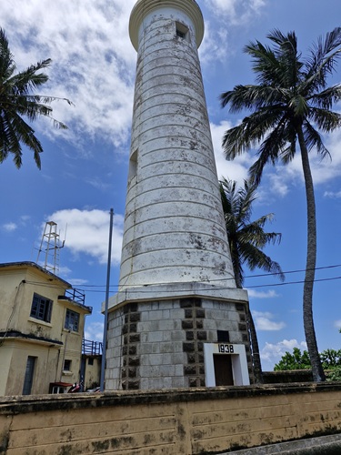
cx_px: 170
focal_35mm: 23
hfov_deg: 58.9
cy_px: 228
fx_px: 302
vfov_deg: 73.9
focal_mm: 5.54
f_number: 1.8
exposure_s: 1/2704
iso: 50
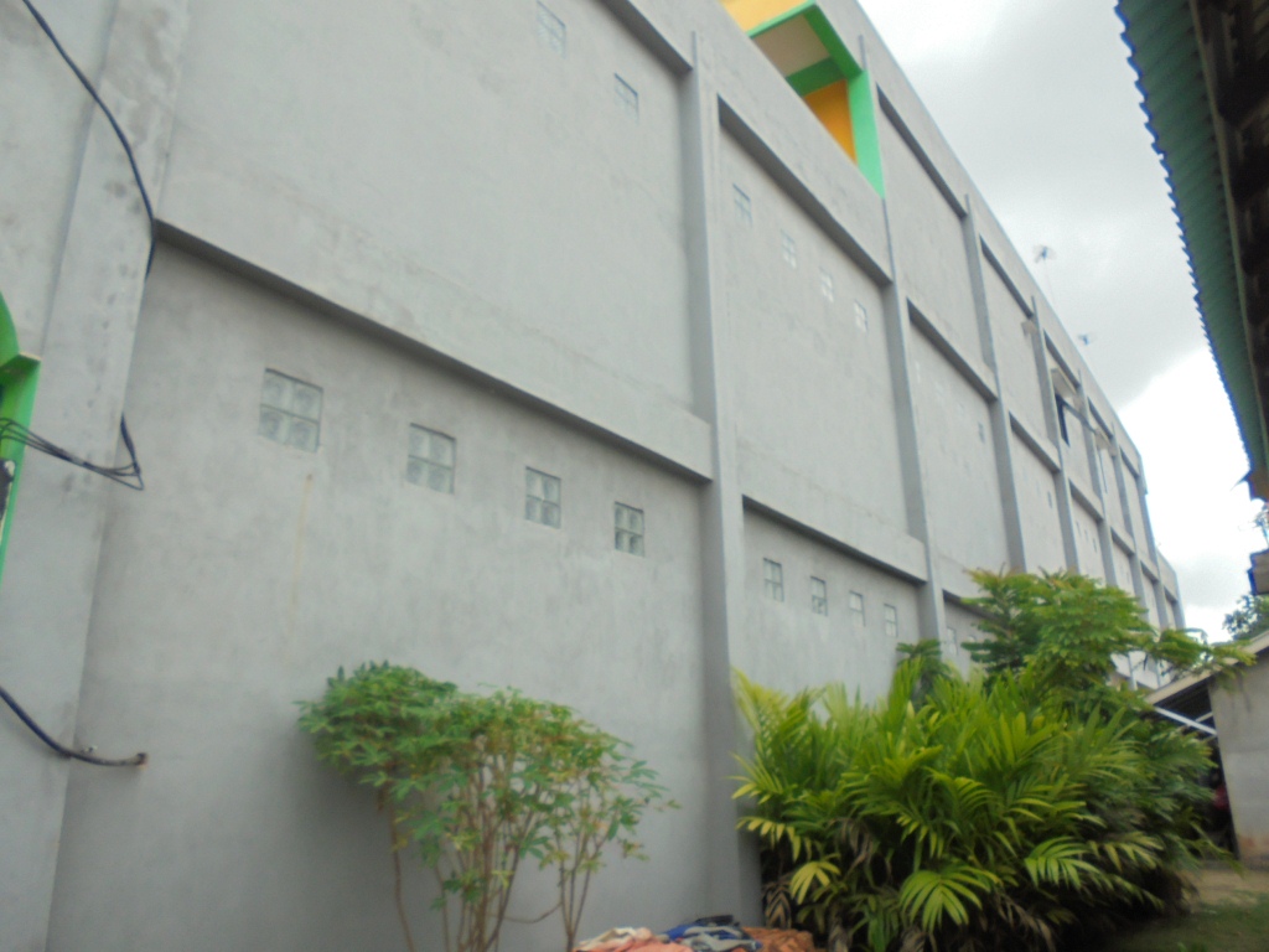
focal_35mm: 26
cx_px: 634
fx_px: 953
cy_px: 476
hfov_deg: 67.3
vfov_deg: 53.1
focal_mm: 4.6
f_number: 3.5
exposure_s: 1/500
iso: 100
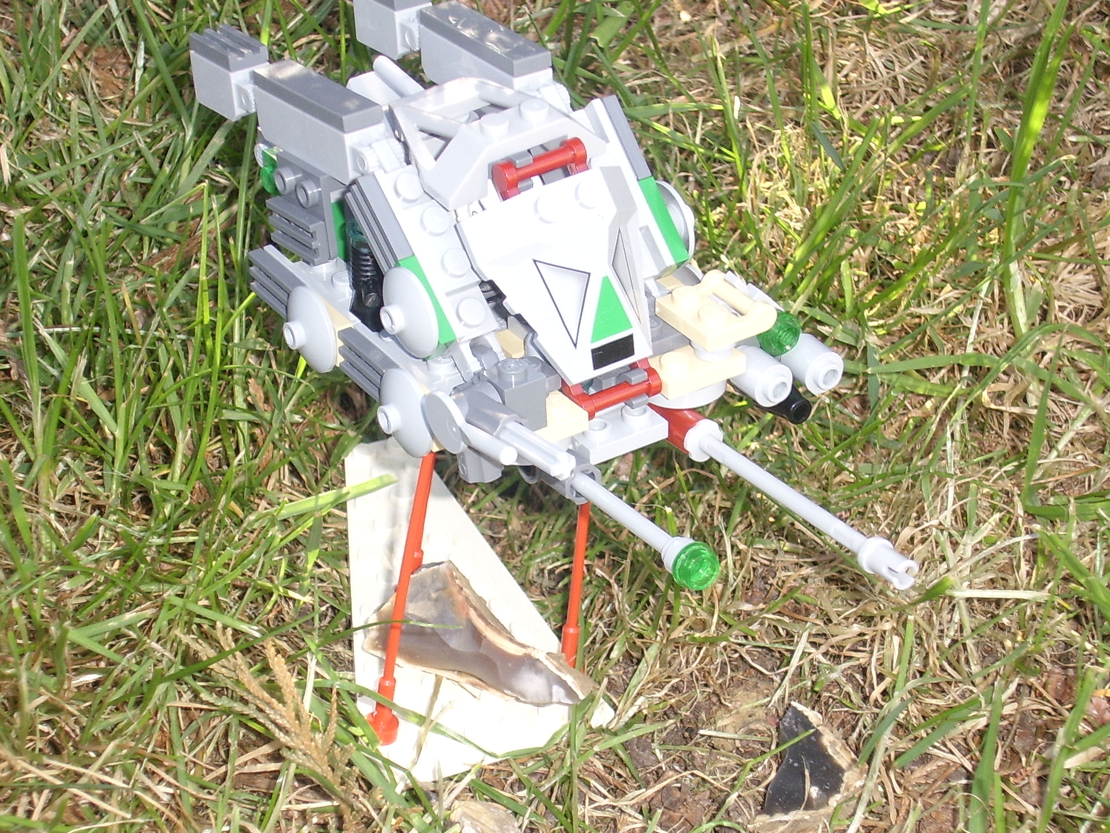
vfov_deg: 17.8
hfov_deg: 23.6
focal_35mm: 83
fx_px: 2661
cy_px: 479
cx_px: 536
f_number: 4.5
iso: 100
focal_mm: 13.7
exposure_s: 1/60
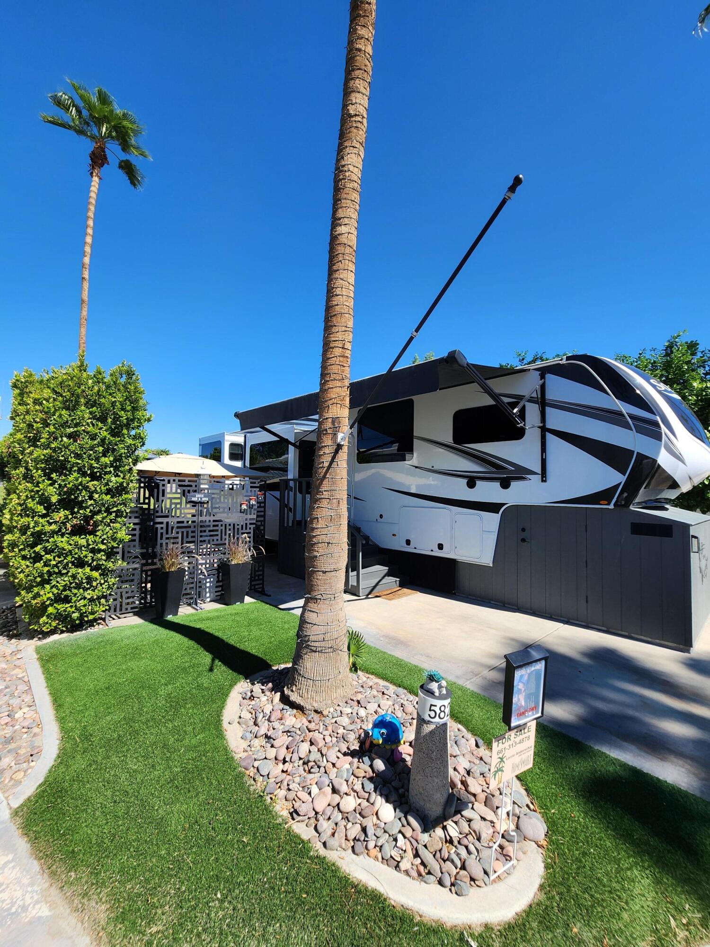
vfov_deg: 106.2
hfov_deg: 89.9
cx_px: 355
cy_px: 474
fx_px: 356
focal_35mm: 13
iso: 50
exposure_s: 1/1387
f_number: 2.2
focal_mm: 2.2
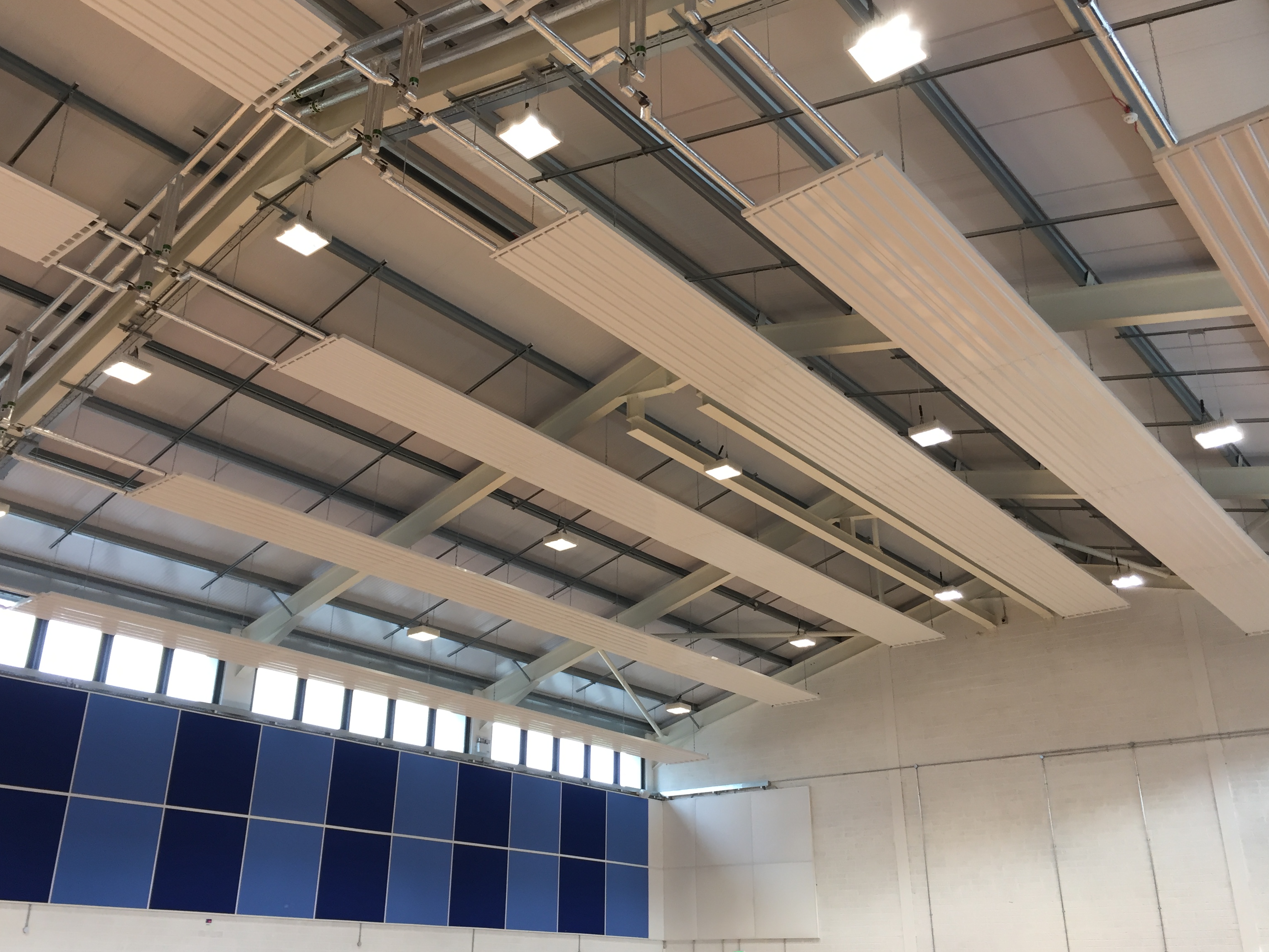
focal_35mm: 31
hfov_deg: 58.3
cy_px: 492
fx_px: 1136
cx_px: 604
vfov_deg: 45.4
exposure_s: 1/33
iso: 32
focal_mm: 4.15
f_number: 2.2
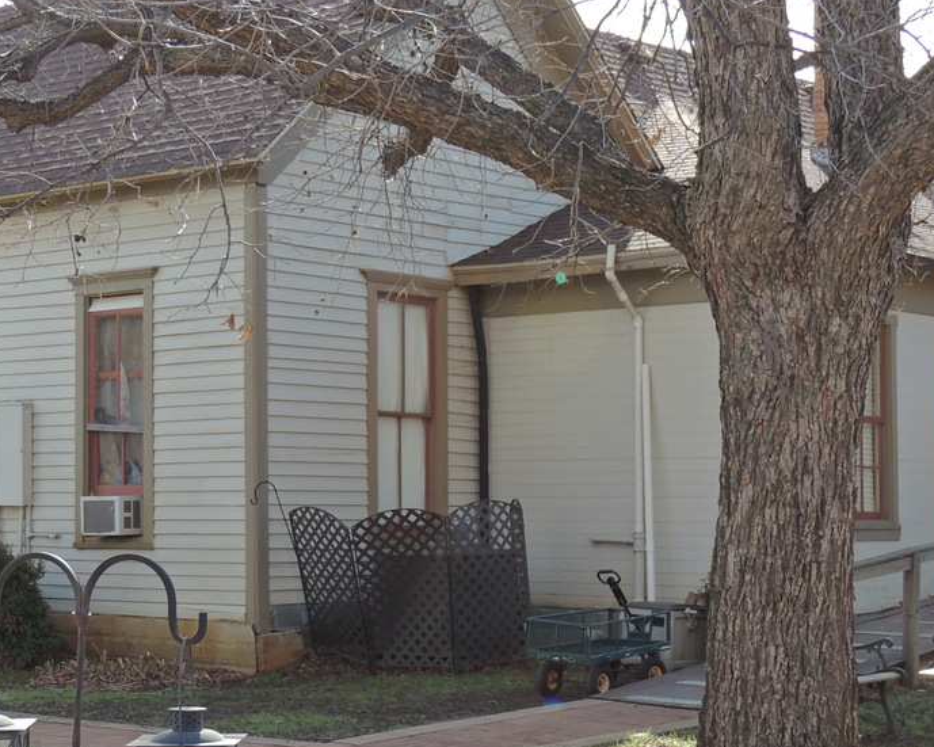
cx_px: 556
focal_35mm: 78
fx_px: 2156
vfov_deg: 19.6
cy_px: 529
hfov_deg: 24.4
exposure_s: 1/320
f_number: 3.4
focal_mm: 7.6
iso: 100
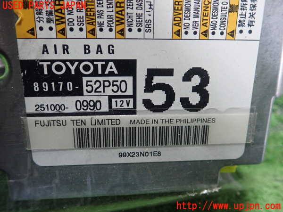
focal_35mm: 30
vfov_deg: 46.8
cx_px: 142
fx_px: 245
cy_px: 106
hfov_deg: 60.0
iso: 640
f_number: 2.3
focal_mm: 5.5
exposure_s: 1/125
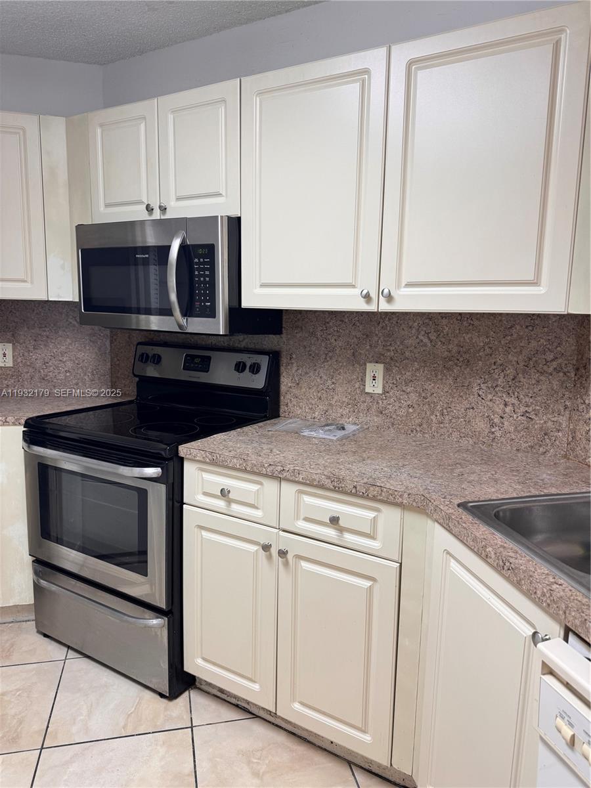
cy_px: 394
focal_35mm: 24
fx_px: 546
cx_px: 296
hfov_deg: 56.8
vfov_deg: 71.6
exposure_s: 1/125
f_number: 1.78
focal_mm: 6.86
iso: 100
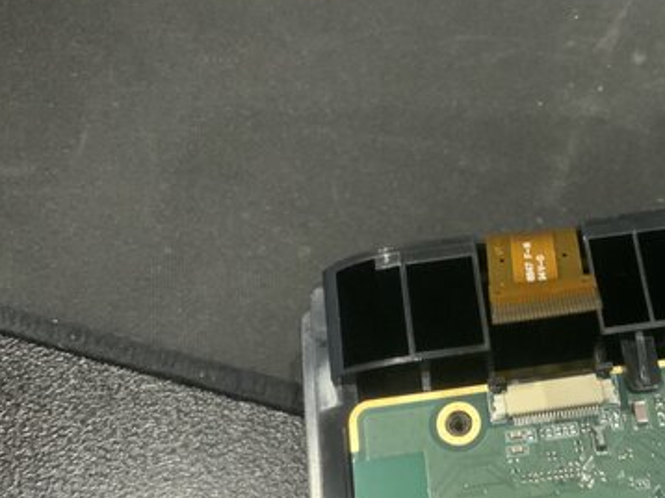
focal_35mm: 48
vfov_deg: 29.9
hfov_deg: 38.4
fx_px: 921
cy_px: 359
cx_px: 518
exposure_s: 1/25
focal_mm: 3
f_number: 1.8
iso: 250
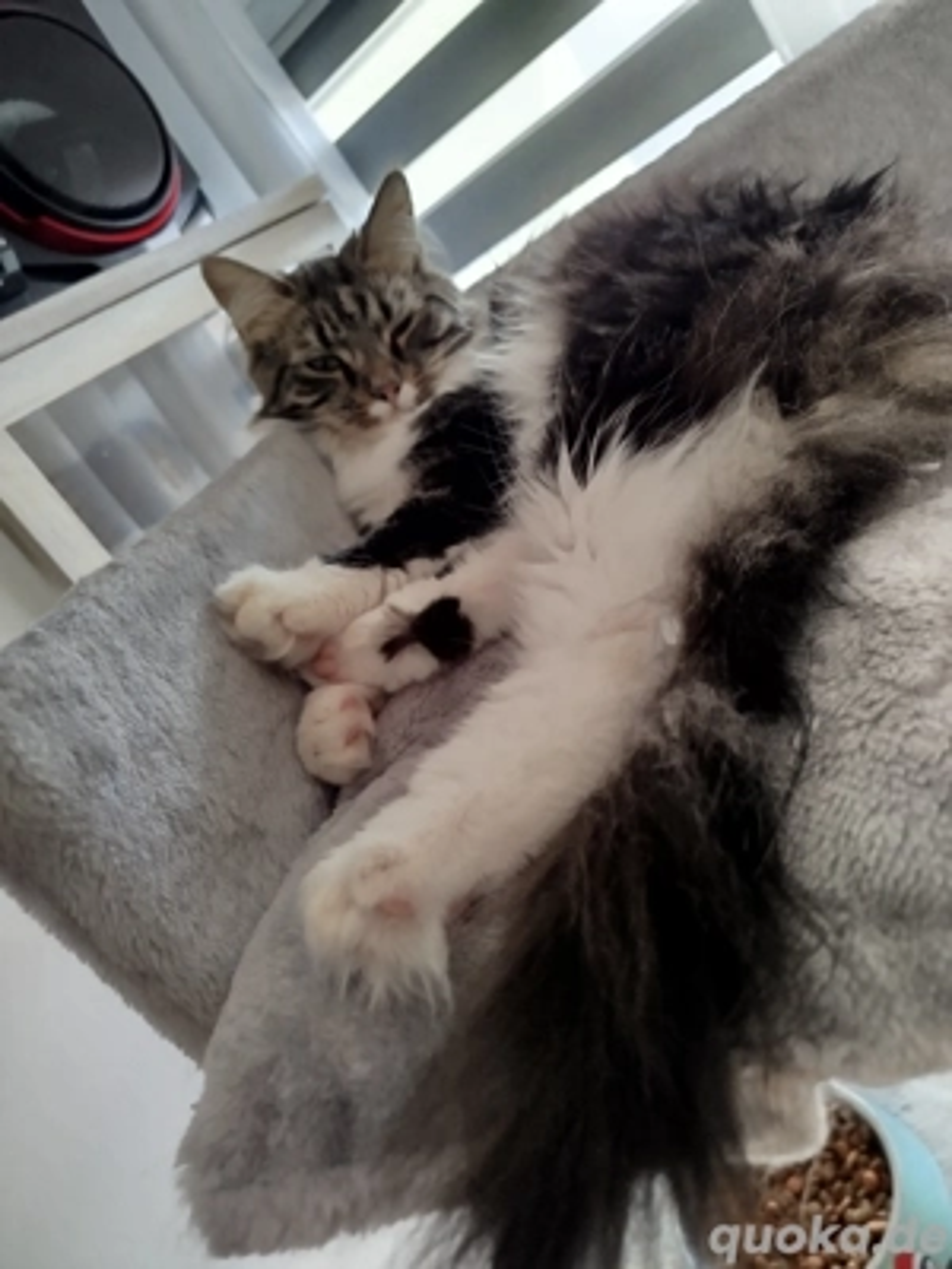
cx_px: 476
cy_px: 634
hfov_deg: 56.8
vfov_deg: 71.6
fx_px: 880
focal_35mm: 24
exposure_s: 1/33
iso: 200
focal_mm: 5.31
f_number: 1.7
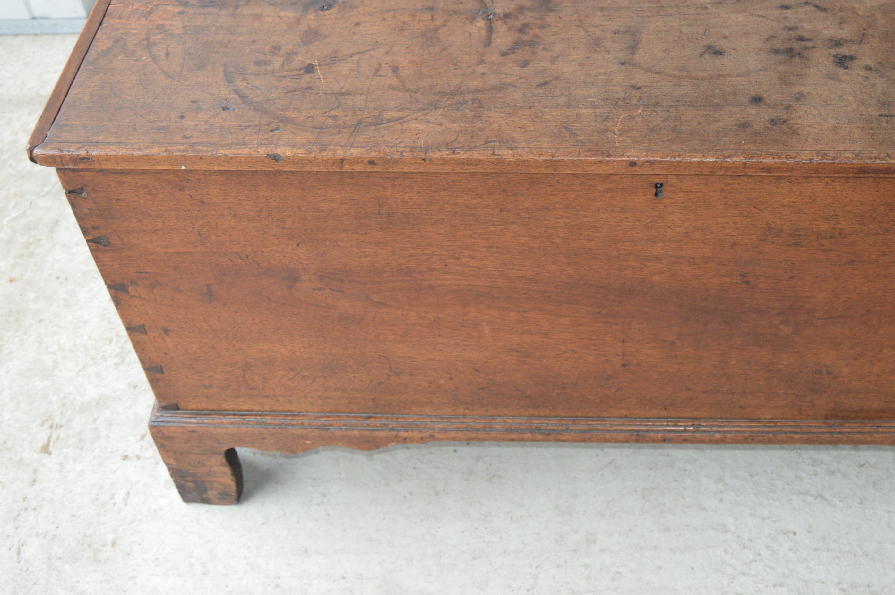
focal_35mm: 56
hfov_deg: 35.1
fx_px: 1386
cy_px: 121
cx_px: 654
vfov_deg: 23.9
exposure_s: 1/80
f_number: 4
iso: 400
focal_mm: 23
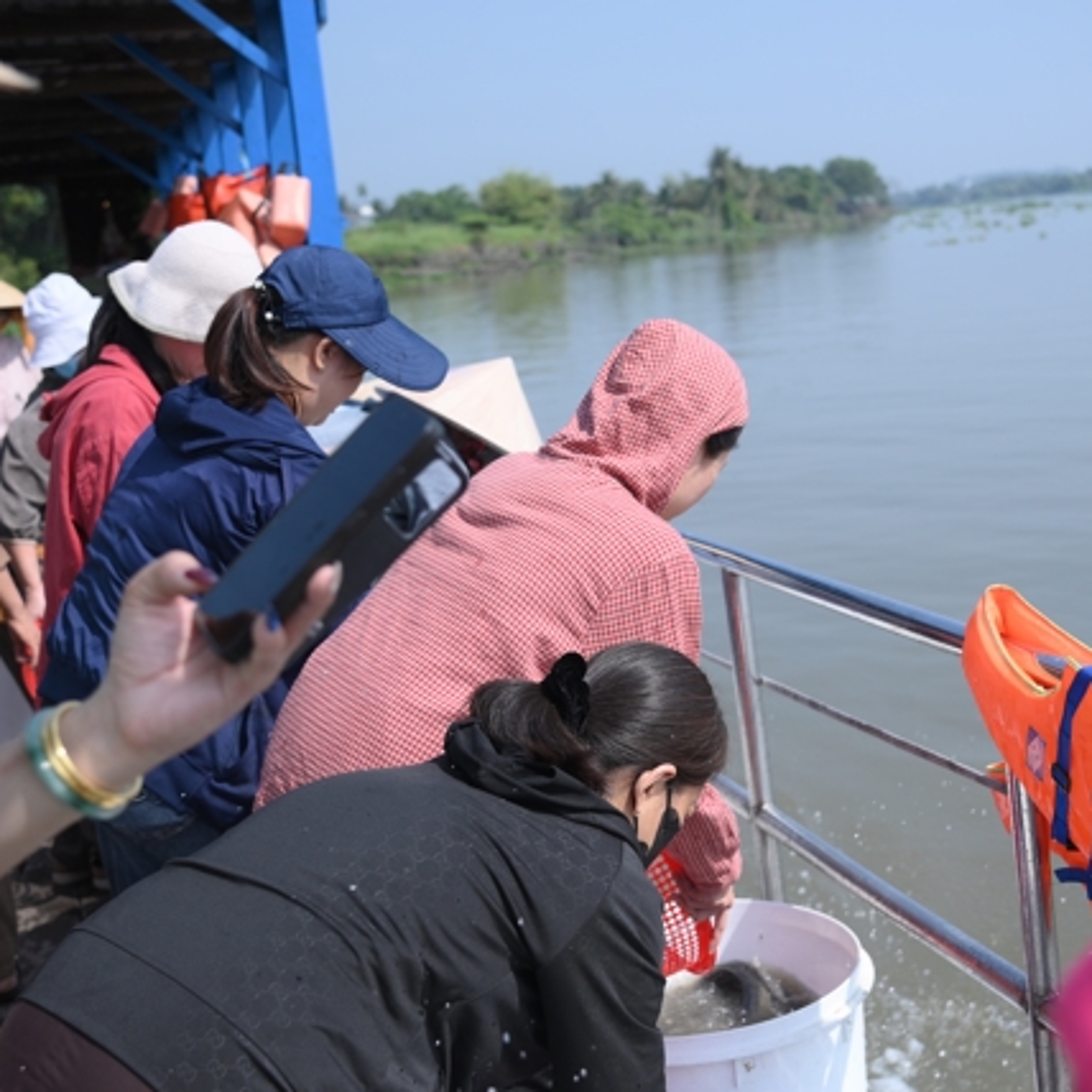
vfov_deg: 34.7
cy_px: 549
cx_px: 651
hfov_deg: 34.6
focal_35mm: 49
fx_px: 1749
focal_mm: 38
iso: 320
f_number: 4
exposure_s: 1/2500
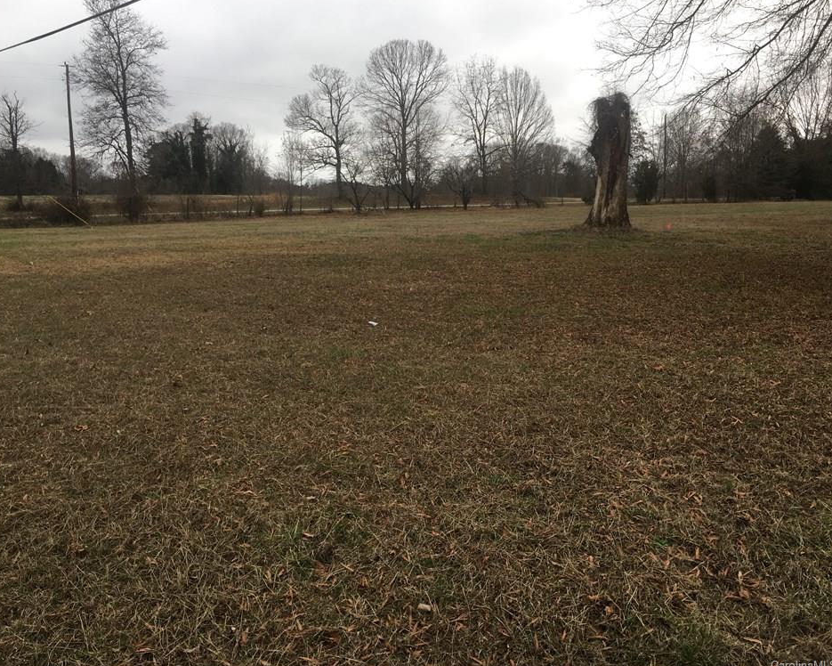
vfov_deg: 47.1
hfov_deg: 57.2
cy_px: 332
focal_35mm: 31
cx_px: 417
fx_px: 763
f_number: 2.2
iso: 25
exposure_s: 1/123
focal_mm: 4.15
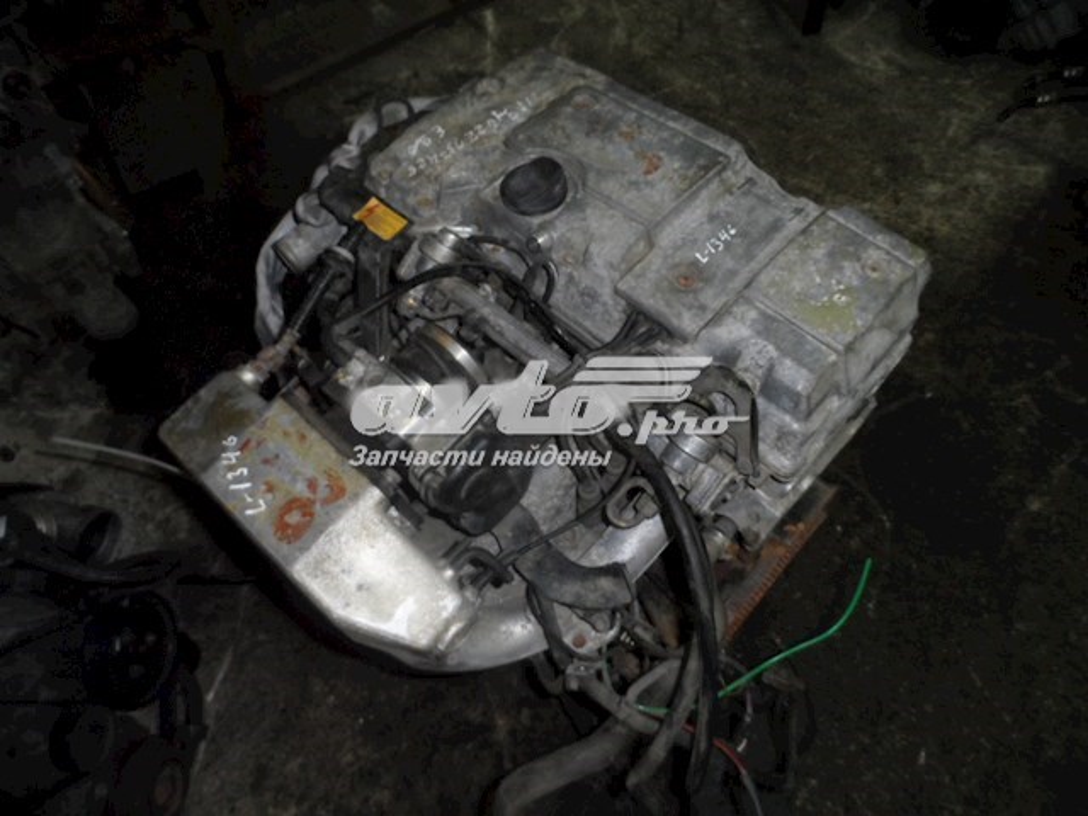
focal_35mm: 24
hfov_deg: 71.6
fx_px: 754
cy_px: 408
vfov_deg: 56.8
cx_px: 544
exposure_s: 1/15
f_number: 3.2
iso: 400
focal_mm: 4
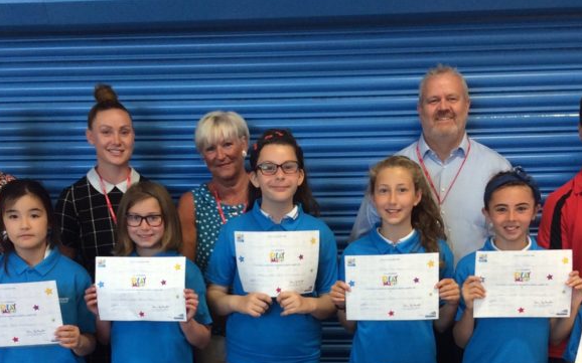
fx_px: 951
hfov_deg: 34.0
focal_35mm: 60
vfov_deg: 20.7
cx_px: 296
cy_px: 384
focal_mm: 3.3
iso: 50
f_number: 2.4
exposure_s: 1/24
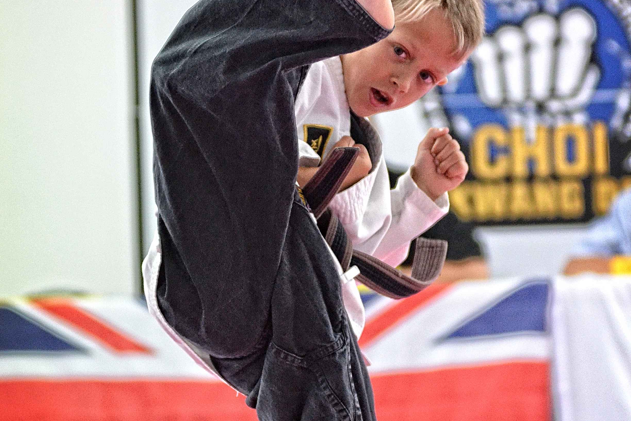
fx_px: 3172
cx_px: 316
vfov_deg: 7.6
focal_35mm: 181
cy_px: 257
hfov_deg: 11.4
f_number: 2.8
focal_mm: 80
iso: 3600
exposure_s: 1/640
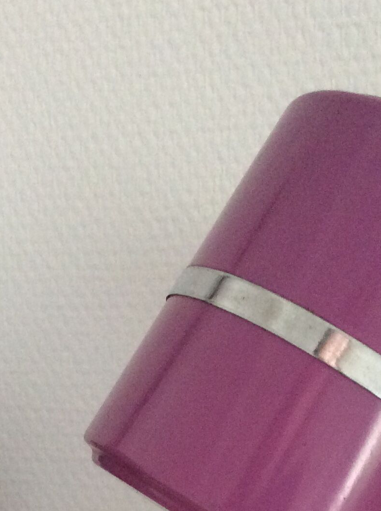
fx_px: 1163
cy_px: 604
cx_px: 267
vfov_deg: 22.8
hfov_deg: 18.5
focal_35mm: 79
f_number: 2.4
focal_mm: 3.3
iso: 200
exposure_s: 1/25
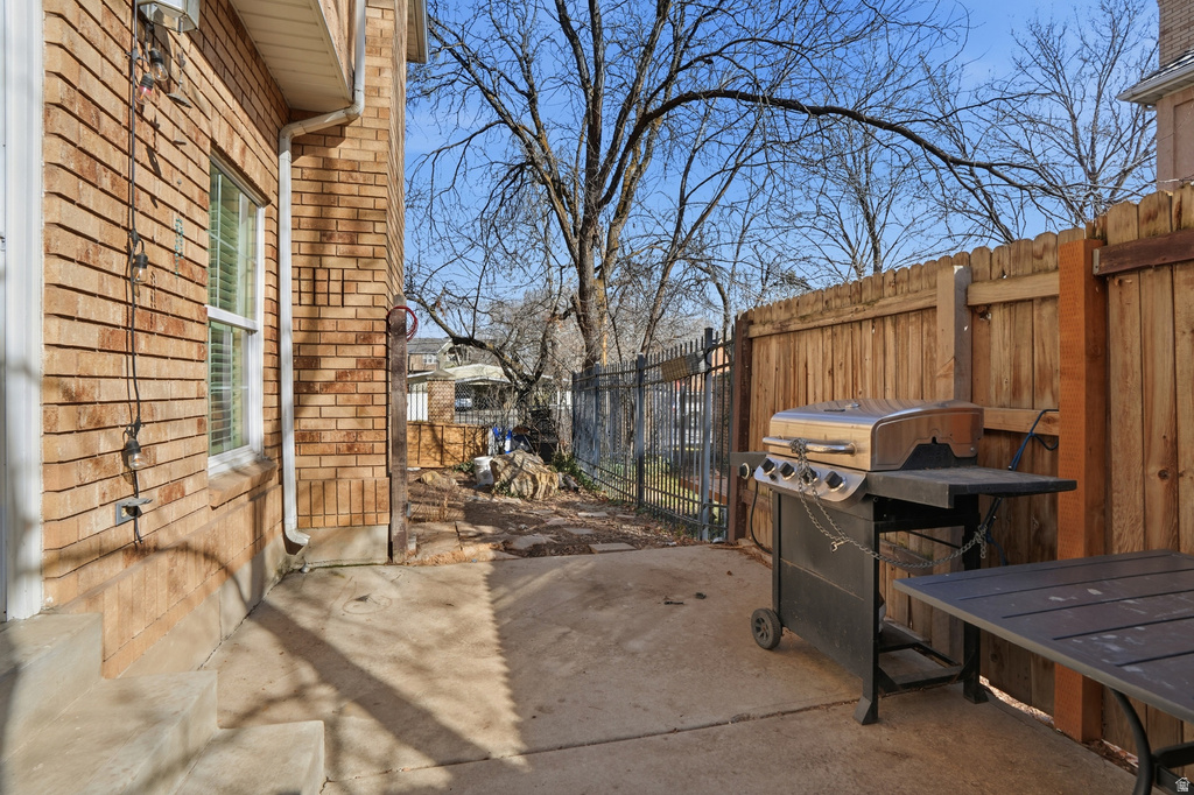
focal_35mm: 16
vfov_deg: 73.7
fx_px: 530
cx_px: 597
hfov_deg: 96.8
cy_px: 398
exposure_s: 1/5000
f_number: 9
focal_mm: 16
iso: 250
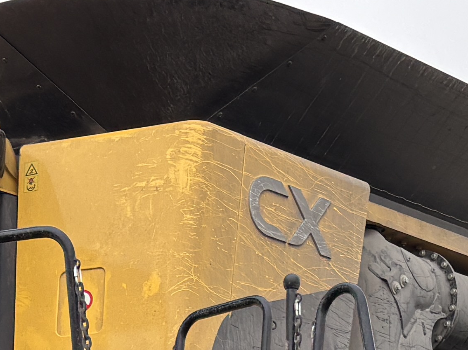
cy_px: 738
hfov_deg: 15.0
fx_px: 1771
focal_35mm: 131
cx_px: 163
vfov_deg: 10.3
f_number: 1.6
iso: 40
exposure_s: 1/311
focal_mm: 5.96
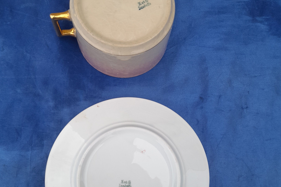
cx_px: 141
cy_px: 118
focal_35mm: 35
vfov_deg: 37.6
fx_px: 273
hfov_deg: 54.4
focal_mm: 4.6
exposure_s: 1/50
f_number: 2
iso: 40
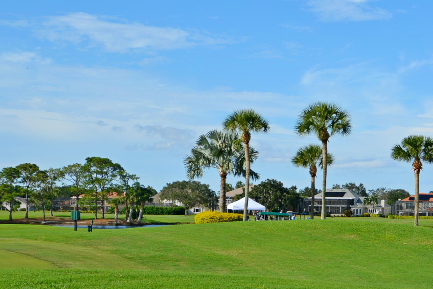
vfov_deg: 17.3
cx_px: 359
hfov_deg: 25.1
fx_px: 951
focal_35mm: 79
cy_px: 189
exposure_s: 1/250
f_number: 8
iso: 110
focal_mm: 24
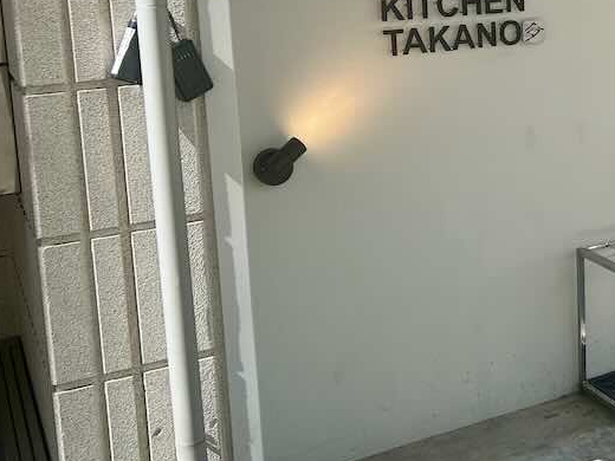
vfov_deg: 23.9
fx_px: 1066
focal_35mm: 60
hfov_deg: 29.7
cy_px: 61
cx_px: 639
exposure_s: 1/1112
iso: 50
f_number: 1.5
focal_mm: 5.7
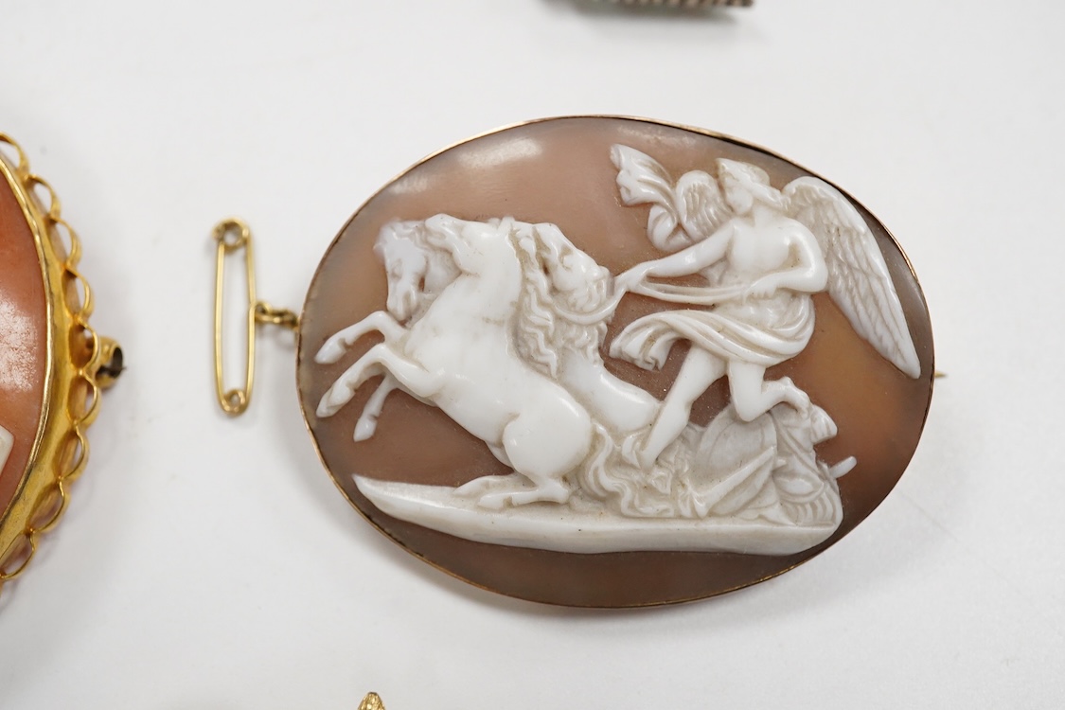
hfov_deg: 43.6
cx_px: 532
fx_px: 1331
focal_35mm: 45
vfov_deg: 29.9
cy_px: 355
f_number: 11
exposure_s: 1/200
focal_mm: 30
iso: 2500
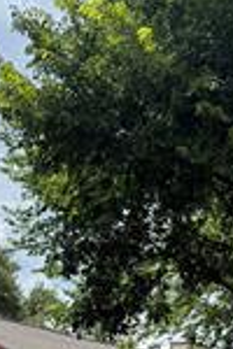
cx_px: 89
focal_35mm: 80
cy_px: 500
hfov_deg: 17.0
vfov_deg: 21.8
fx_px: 777
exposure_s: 1/4405
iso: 100
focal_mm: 6.76
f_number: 1.78
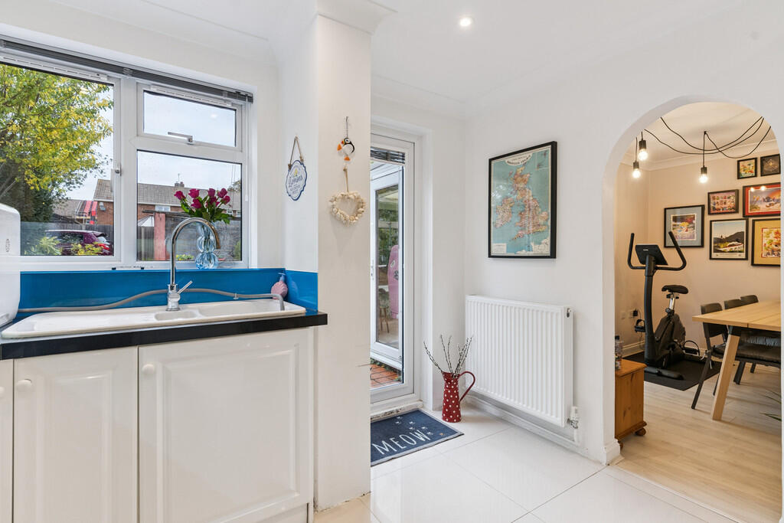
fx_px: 370
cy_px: 262
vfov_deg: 70.5
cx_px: 392
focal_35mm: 17
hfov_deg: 93.3
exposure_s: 1/100
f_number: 6.3
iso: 800
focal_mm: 17
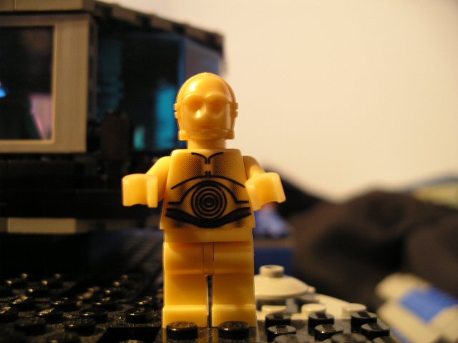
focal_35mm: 37
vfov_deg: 38.6
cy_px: 172
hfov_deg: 50.2
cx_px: 229
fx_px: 489
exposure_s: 1/1.54
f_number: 2.8
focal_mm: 7.8
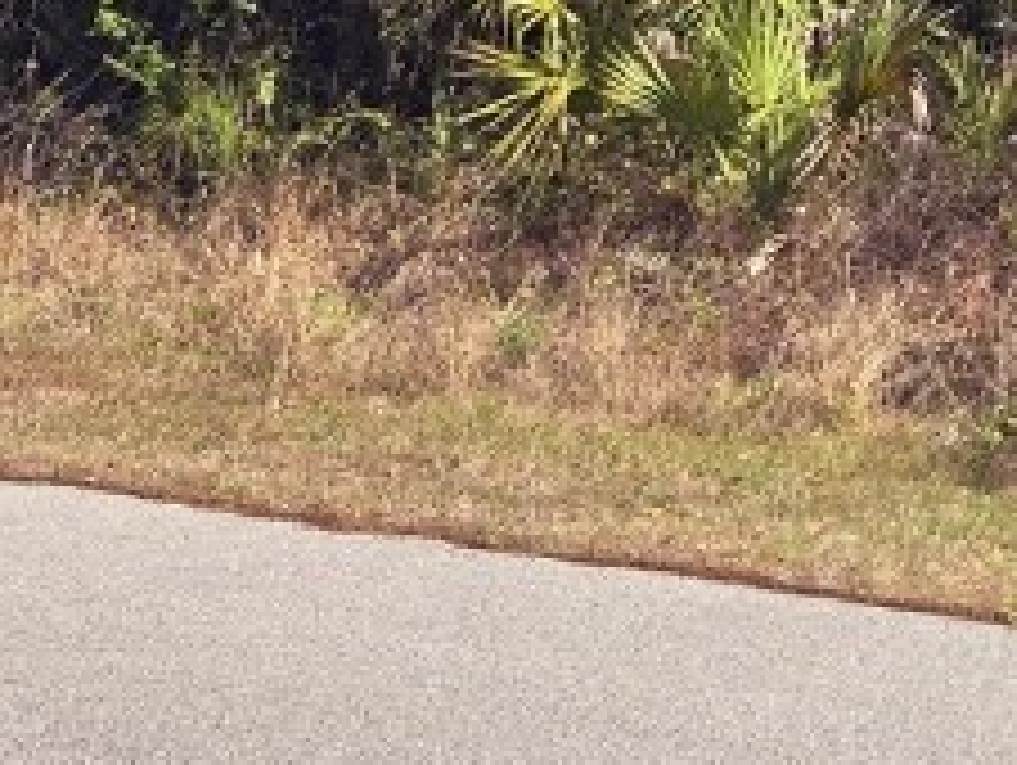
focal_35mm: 104
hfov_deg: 16.0
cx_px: 1845
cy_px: -846
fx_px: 3059
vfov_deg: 12.3
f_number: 1.7
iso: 12
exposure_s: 1/538
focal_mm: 6.3
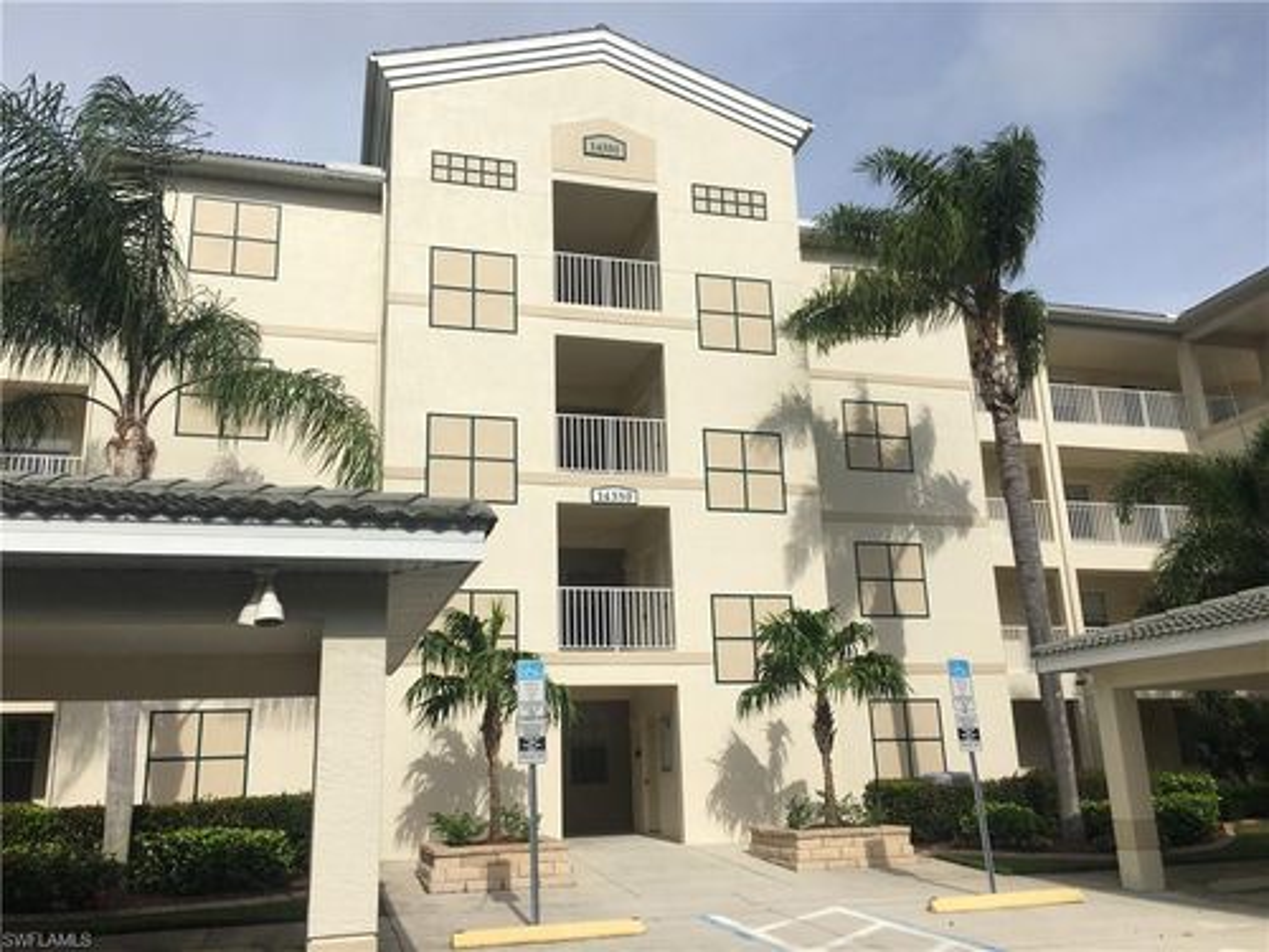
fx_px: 1063
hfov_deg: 61.7
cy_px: 476
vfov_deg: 48.2
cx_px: 634
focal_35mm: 29
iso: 25
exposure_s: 1/3077
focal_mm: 4.15
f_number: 2.2
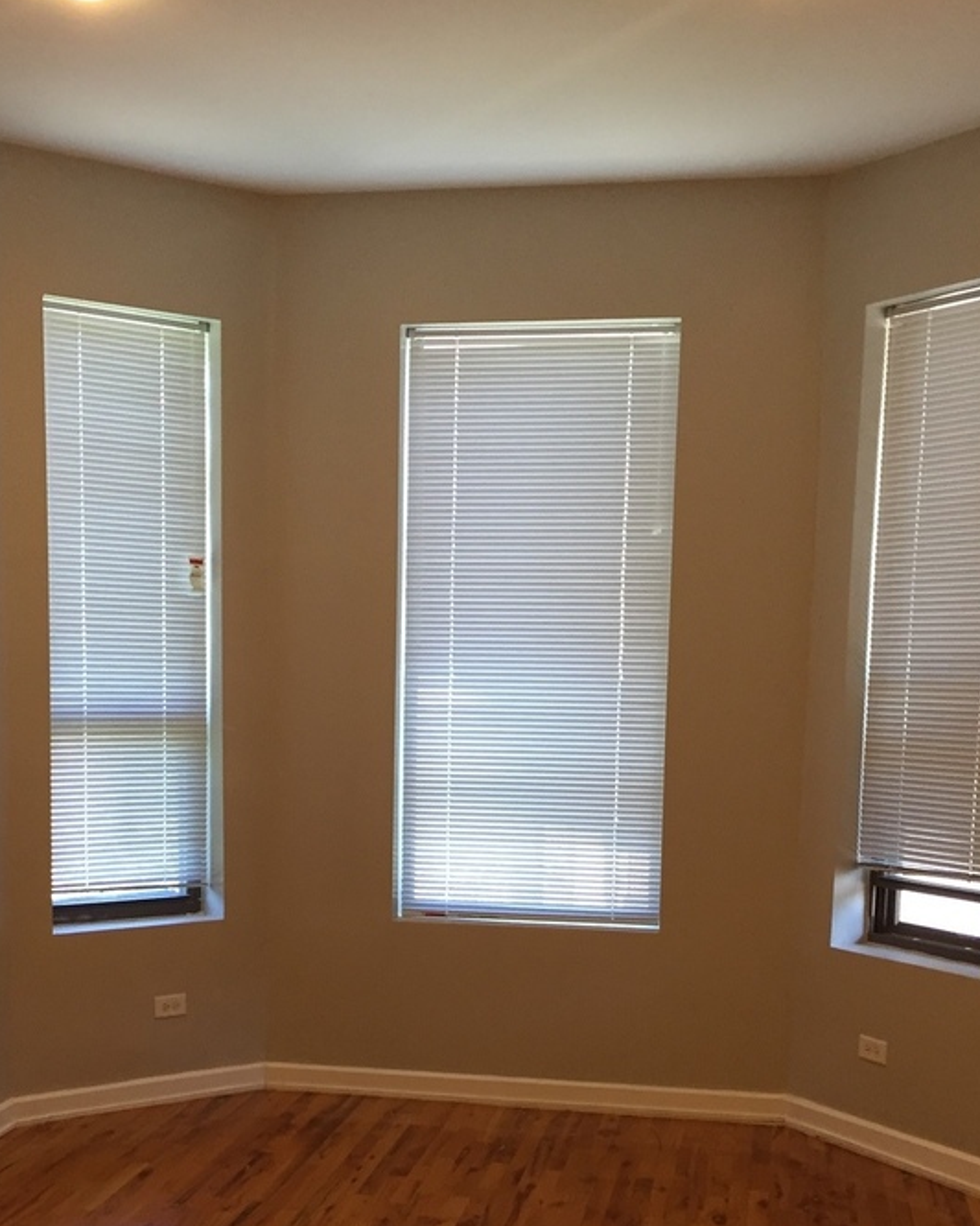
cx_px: 438
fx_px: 1668
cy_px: 870
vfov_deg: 39.6
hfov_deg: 32.7
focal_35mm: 46
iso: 50
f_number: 2.2
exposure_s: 1/30
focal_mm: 4.15
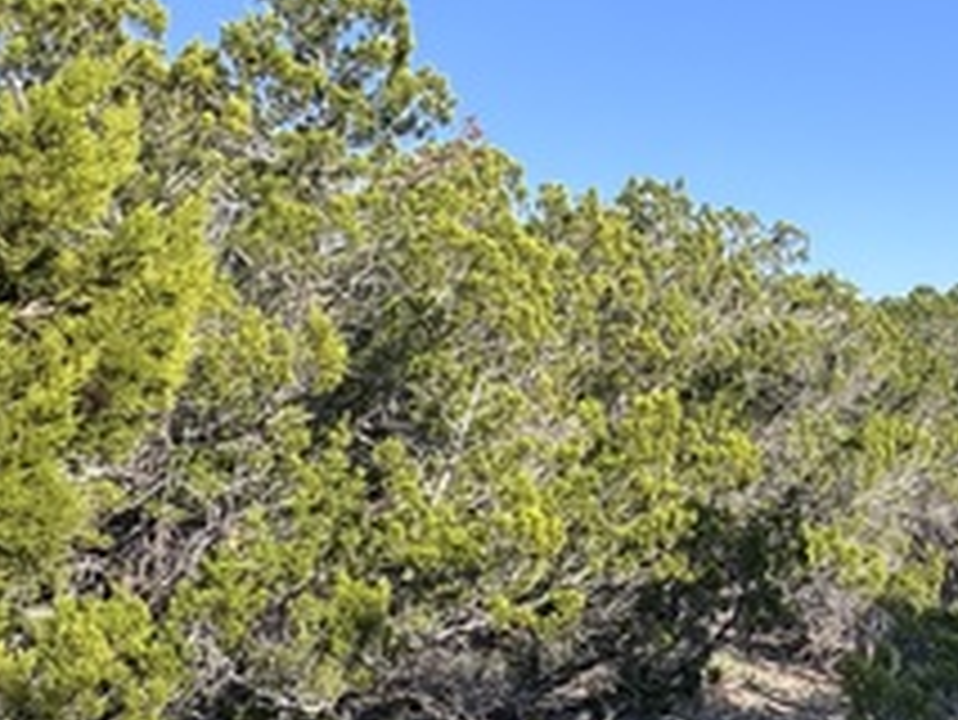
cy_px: 284
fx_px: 1163
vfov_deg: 34.3
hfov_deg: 41.0
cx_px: 877
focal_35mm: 42
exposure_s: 1/1063
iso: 50
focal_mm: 2.22
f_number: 2.2
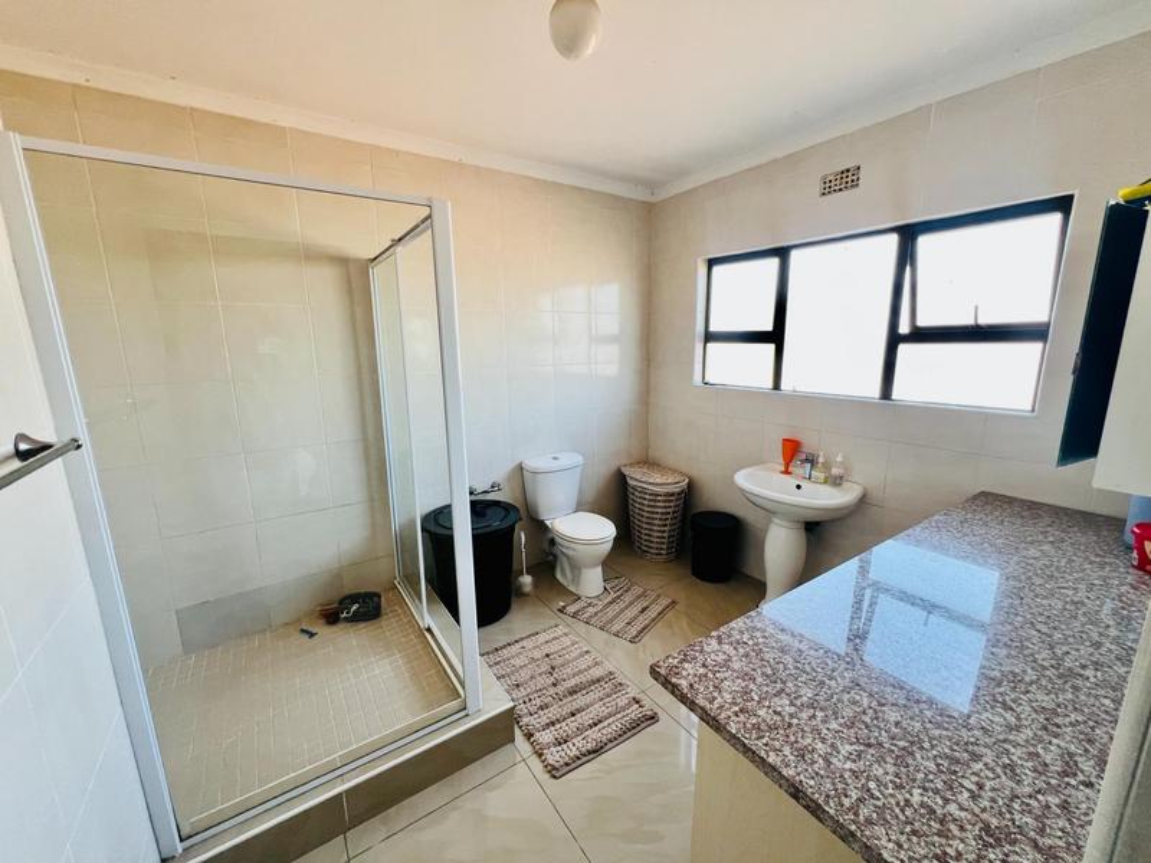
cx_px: 576
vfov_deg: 89.9
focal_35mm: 13
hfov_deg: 106.2
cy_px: 432
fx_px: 432
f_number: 1.8
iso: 80
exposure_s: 1/99
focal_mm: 1.57
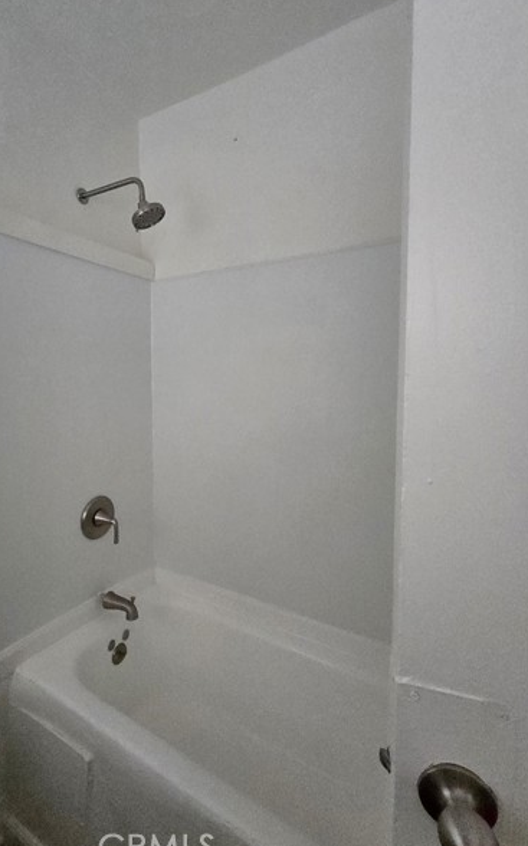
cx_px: 191
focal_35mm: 15
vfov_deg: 101.4
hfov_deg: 73.2
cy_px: 407
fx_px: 346
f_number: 2.2
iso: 1000
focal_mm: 2.2
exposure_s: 1/60
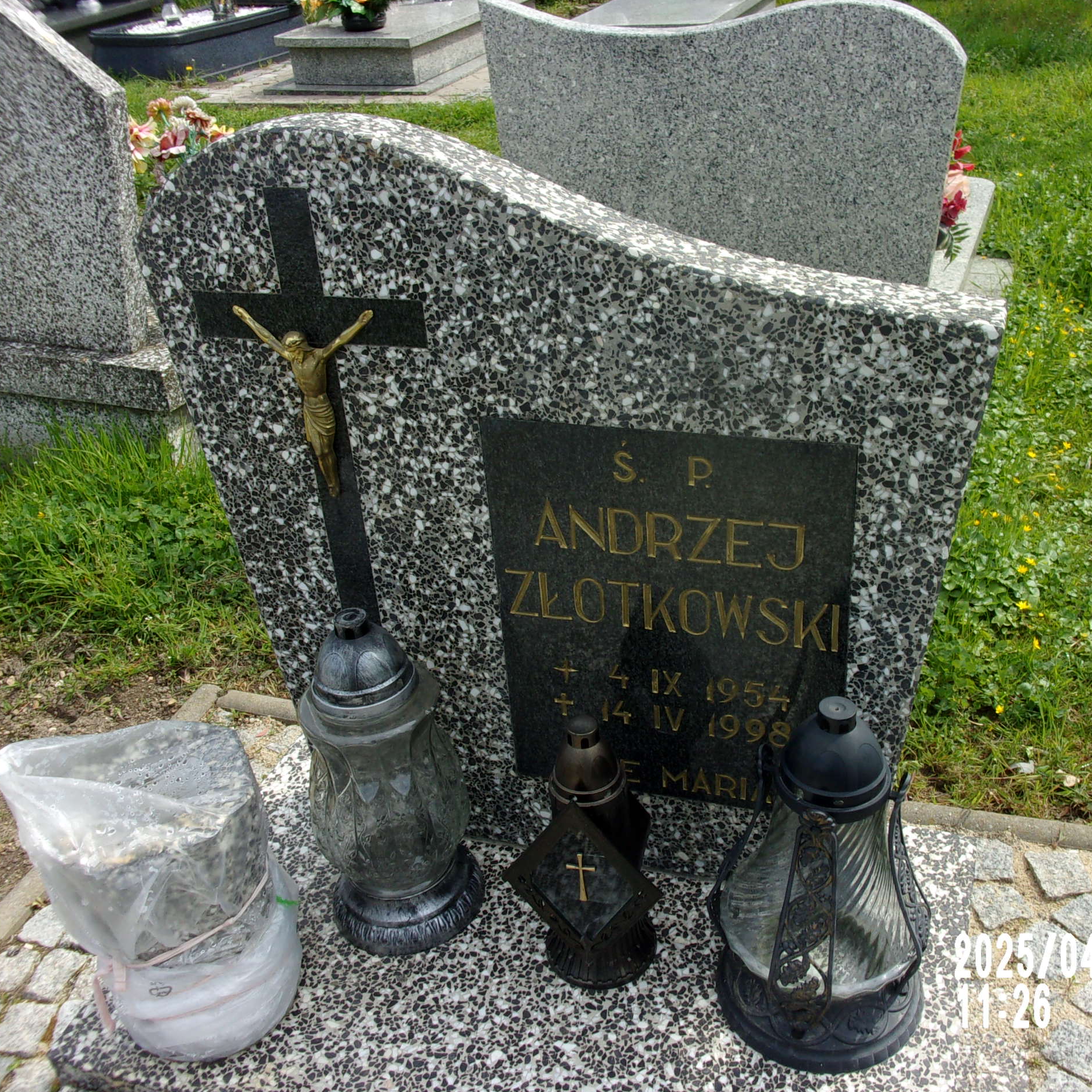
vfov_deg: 48.5
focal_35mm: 34
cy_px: 543
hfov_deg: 48.3
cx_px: 631
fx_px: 1213
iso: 80
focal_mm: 5.1
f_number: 10.8
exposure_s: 1/70
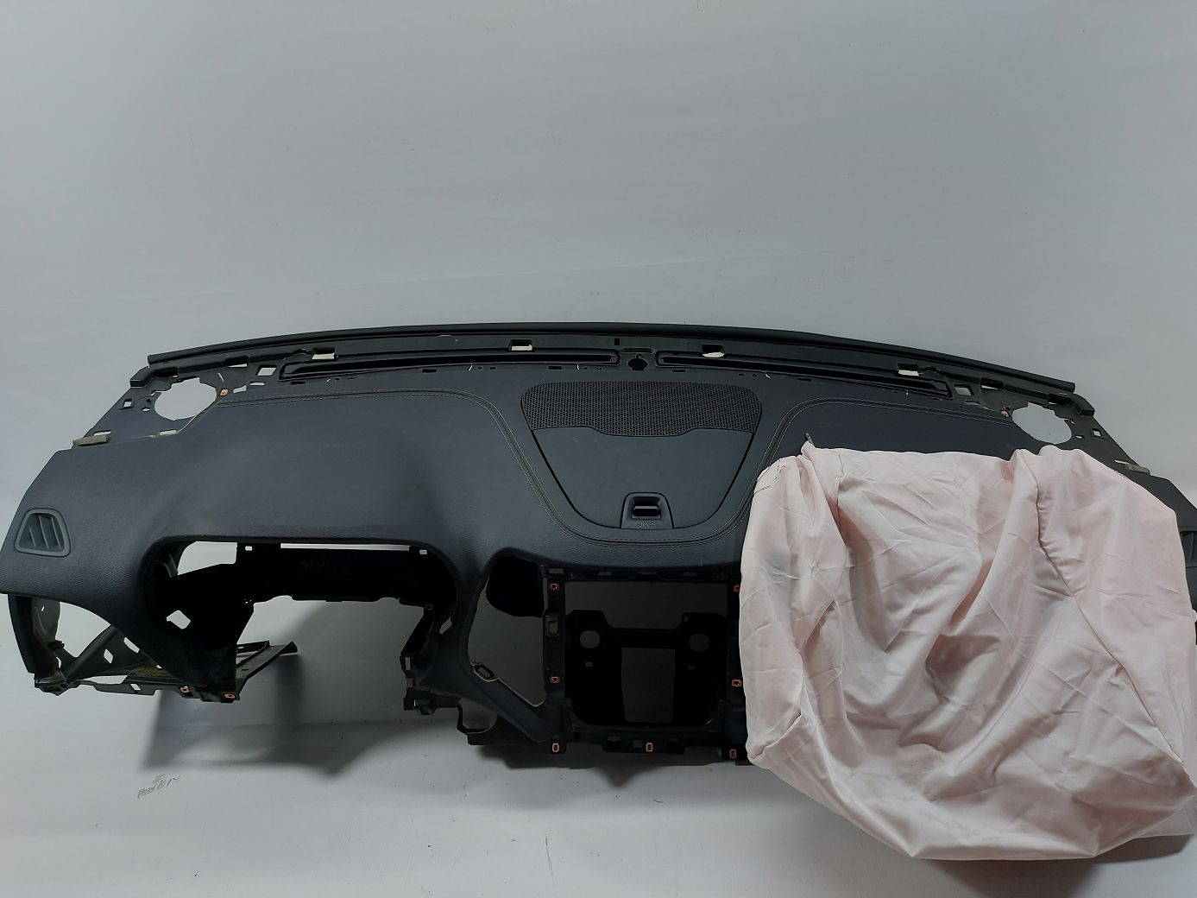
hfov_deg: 71.6
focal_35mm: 24
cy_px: 449
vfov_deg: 56.8
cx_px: 598
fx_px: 830
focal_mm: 5.23
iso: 50
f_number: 1.8
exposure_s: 1/100
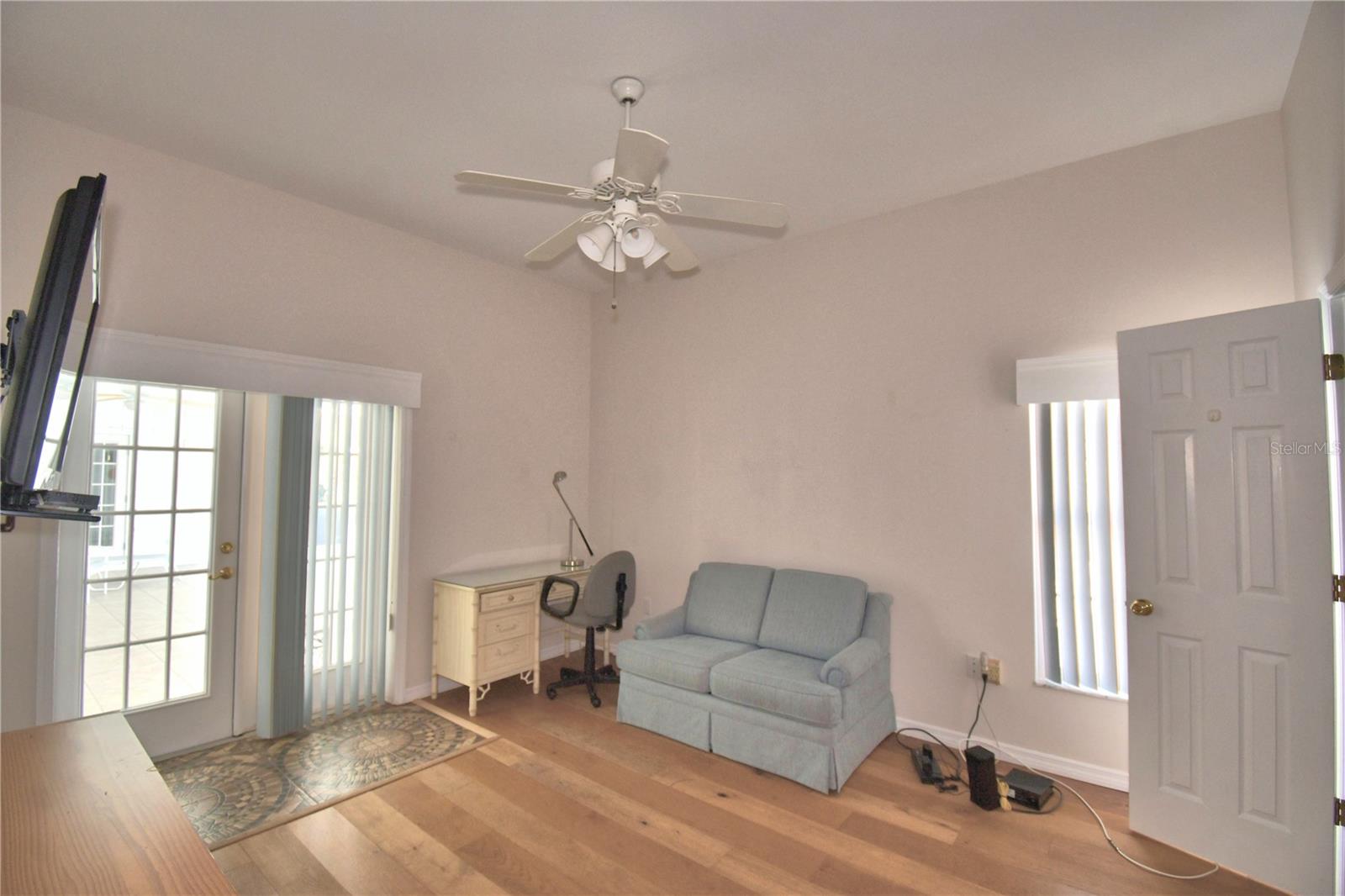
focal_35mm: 15
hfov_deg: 100.4
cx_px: 672
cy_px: 448
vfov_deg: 77.3
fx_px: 560
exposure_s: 1/50
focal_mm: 10
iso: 200
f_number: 4.5
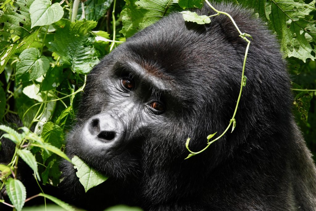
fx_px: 2537
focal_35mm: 289
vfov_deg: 4.8
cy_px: 106
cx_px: 158
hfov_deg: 7.1
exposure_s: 1/250
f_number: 4
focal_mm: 105.83
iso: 125
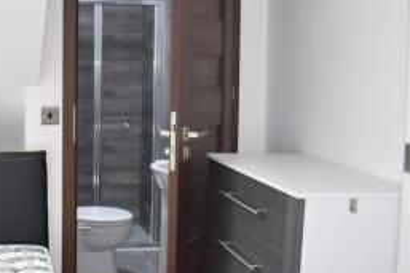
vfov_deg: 26.9
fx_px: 569
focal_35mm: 50
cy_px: 109
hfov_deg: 37.0
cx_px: 37
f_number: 5.6
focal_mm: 18
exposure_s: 1/125
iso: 640
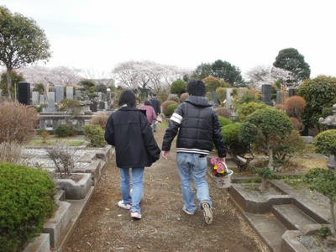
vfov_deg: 39.7
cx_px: 168
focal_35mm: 36
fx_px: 349
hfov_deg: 51.4
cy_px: 126
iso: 100
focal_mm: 6.3
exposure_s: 1/125
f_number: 5.6
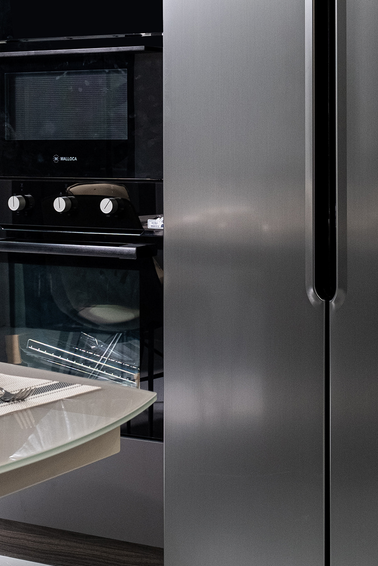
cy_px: 105
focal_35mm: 75
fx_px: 1180
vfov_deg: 26.4
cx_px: 262
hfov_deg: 18.1
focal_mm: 20.6
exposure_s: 1/15
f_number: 5.6
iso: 640
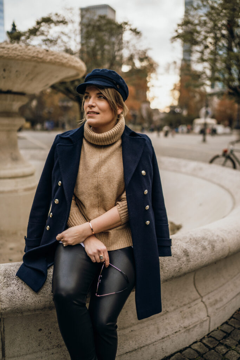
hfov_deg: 37.9
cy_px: 180
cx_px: 120
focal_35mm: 35
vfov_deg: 54.4
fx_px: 350
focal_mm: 35
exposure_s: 1/1000
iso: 250
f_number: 1.6
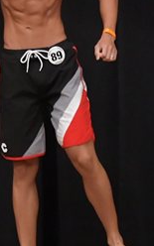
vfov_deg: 2.8
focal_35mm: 763
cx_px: 65
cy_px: 75
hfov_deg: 1.7
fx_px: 5124
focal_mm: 160
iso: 6400
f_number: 5.6
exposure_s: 1/400
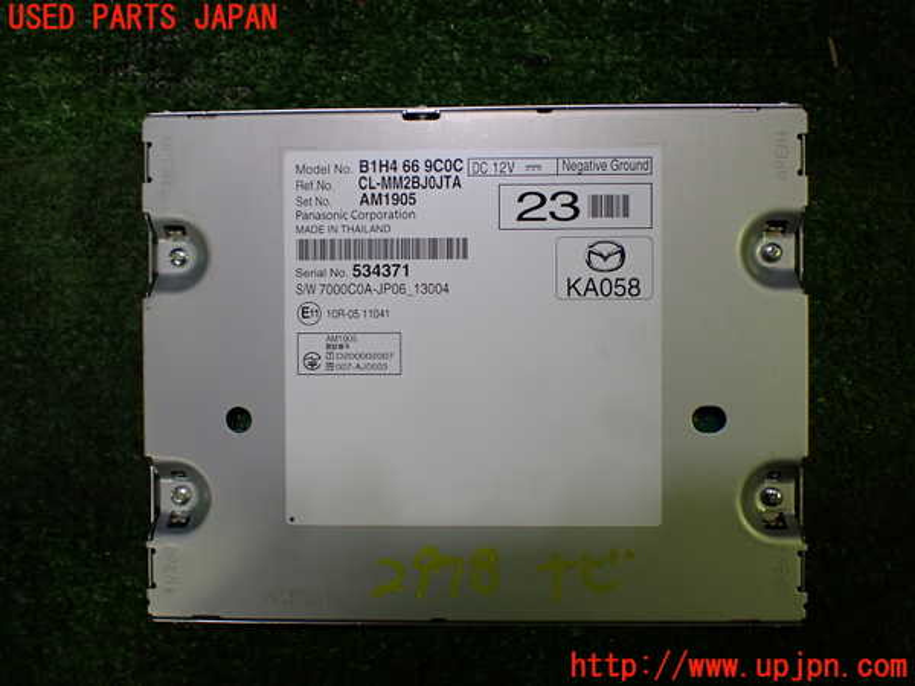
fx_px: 793
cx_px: 458
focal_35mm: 30
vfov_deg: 46.8
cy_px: 343
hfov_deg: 60.0
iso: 200
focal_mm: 5.4
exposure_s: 1/125
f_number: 2.3
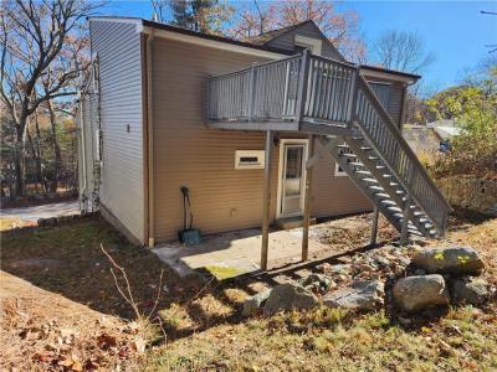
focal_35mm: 23
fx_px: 330
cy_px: 186
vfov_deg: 58.9
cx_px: 248
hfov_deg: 73.9
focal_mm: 6.4
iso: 12
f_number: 1.8
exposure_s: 1/424
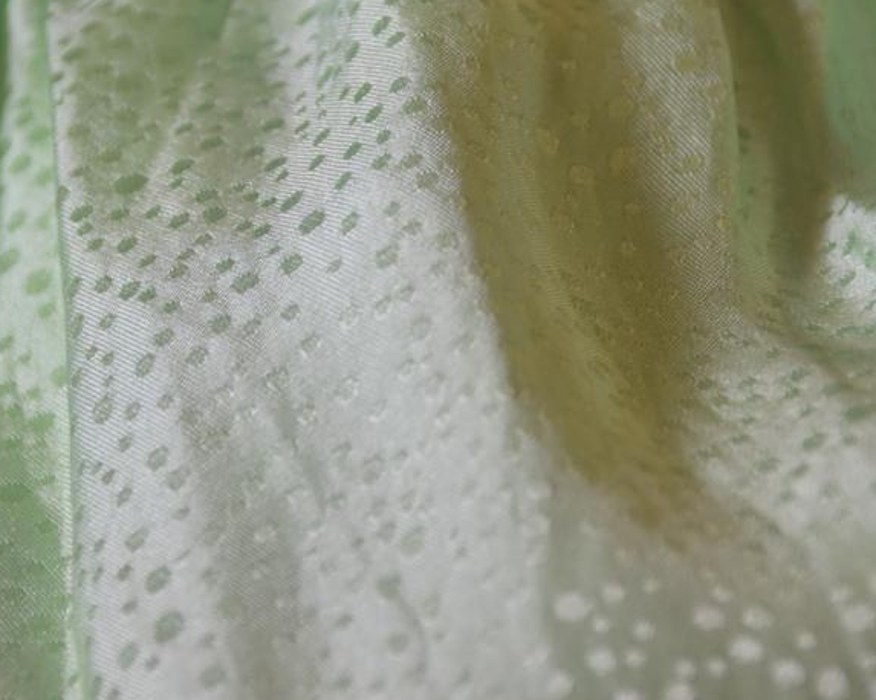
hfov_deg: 4.7
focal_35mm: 413
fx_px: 10701
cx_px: 397
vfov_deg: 3.7
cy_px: 316
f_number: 6
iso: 800
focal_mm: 155
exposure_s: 1/200
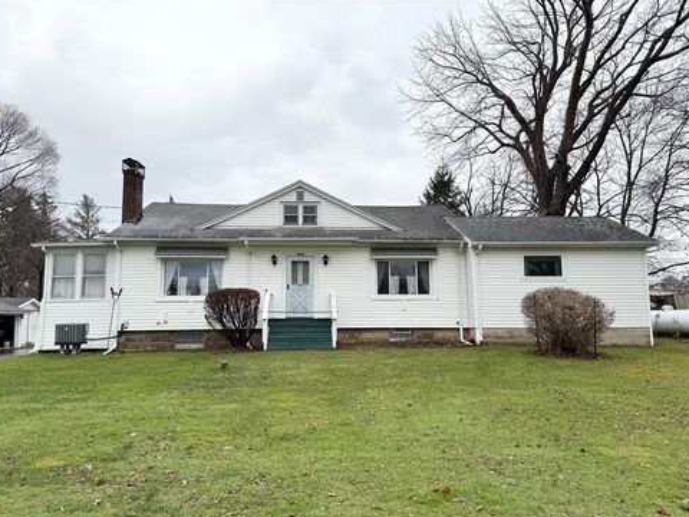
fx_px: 498
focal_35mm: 25
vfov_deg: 54.9
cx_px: 343
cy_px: 266
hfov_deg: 69.4
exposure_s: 1/980
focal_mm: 6.76
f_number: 1.78
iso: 80
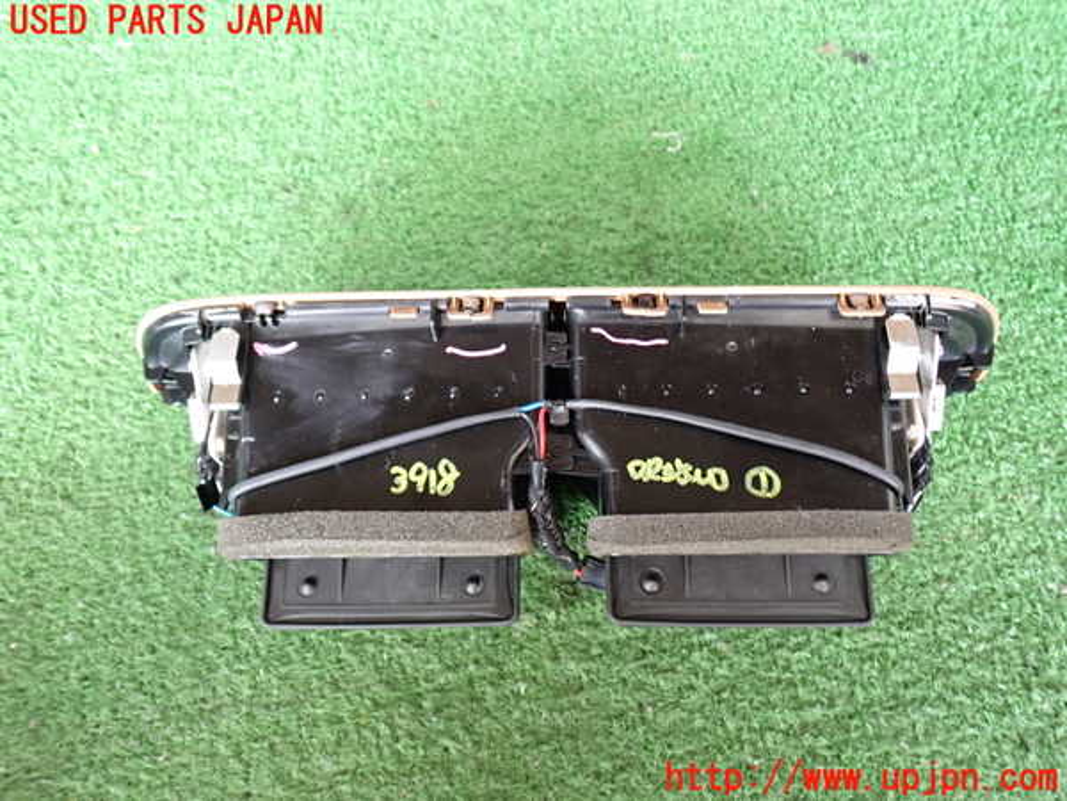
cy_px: 400
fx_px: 925
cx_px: 534
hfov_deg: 60.0
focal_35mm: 30
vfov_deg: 46.8
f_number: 2.3
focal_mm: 5.4
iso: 320
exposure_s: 1/30
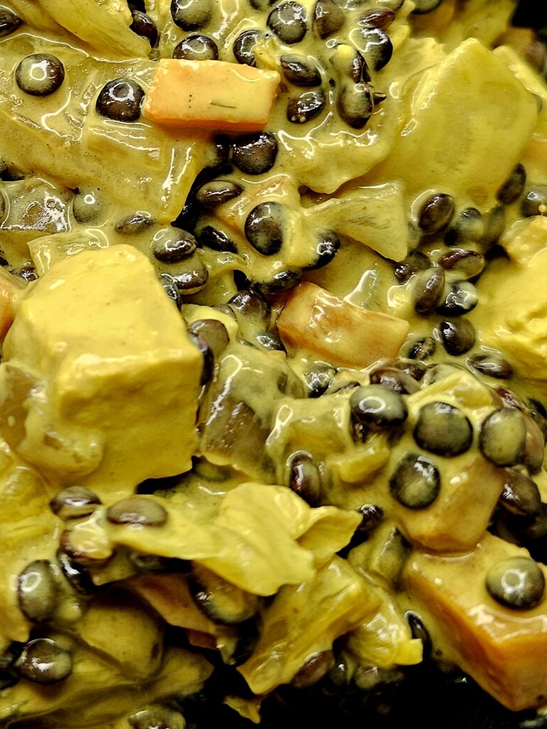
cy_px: 125
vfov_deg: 32.7
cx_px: 70
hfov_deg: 25.0
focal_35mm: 57
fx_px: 1201
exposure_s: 1/50.3
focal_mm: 6.3
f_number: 1.7
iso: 64
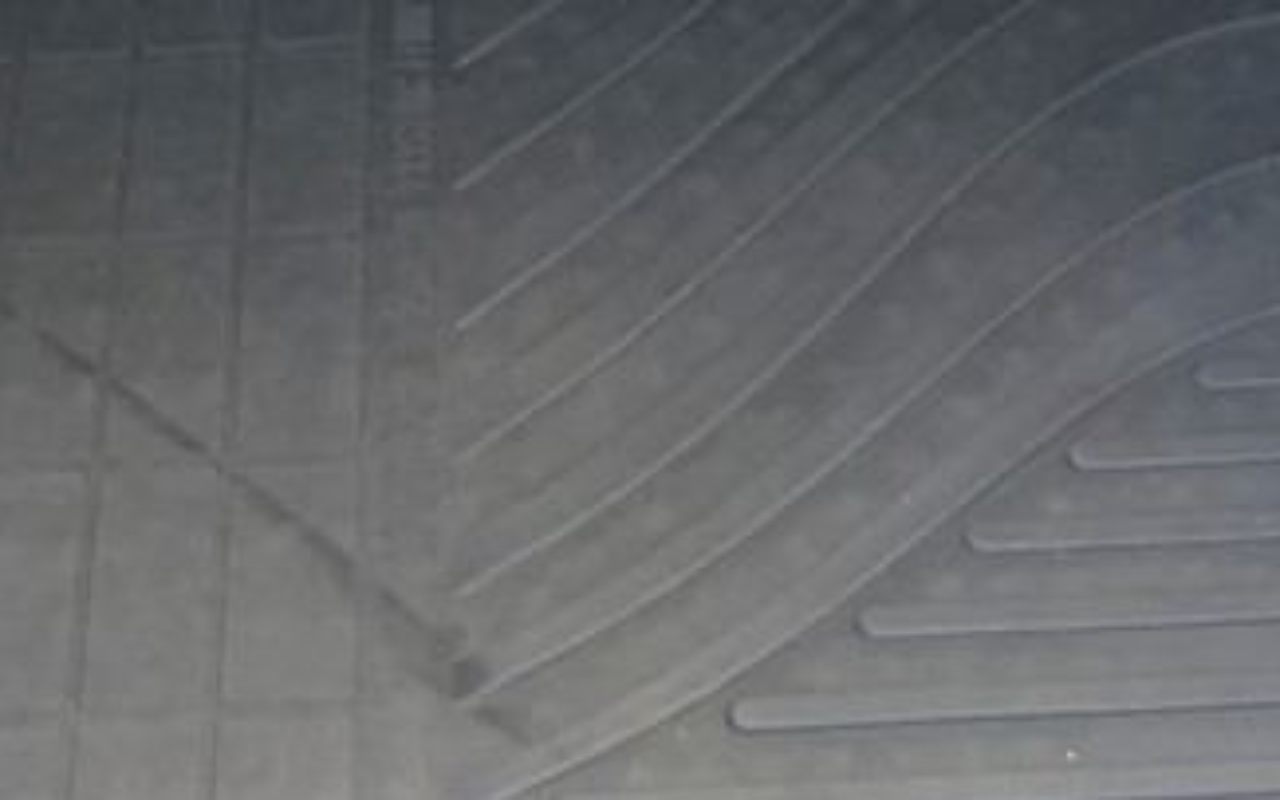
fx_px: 3383
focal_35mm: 97
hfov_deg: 21.2
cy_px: 63
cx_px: 1036
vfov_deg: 13.3
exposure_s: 1/30
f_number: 2.2
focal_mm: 4.15
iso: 125
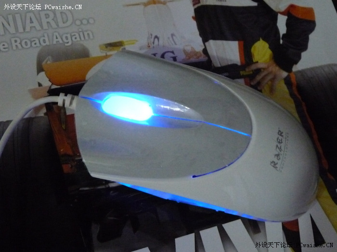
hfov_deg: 41.2
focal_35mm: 46
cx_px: 168
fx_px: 448
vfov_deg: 31.5
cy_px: 126
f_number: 3
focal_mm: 5.8
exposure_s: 1/15
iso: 800
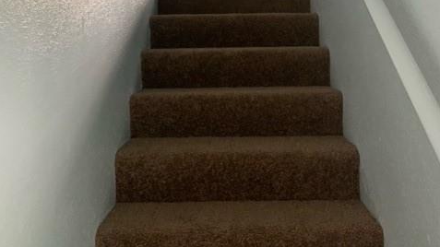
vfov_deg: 27.5
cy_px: -47
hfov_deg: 52.8
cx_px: 220
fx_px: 443
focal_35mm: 38
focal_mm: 4.25
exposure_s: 1/30
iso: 500
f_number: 1.8
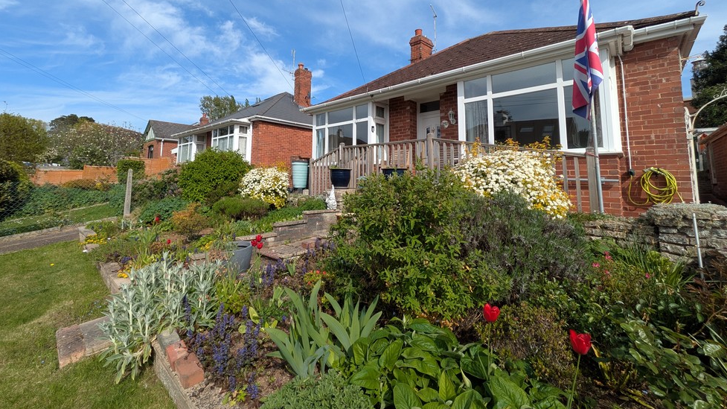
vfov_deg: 65.9
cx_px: 356
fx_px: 308
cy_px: 149
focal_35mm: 16
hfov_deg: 99.4
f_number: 2.2
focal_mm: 1.83
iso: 46
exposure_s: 1/1553
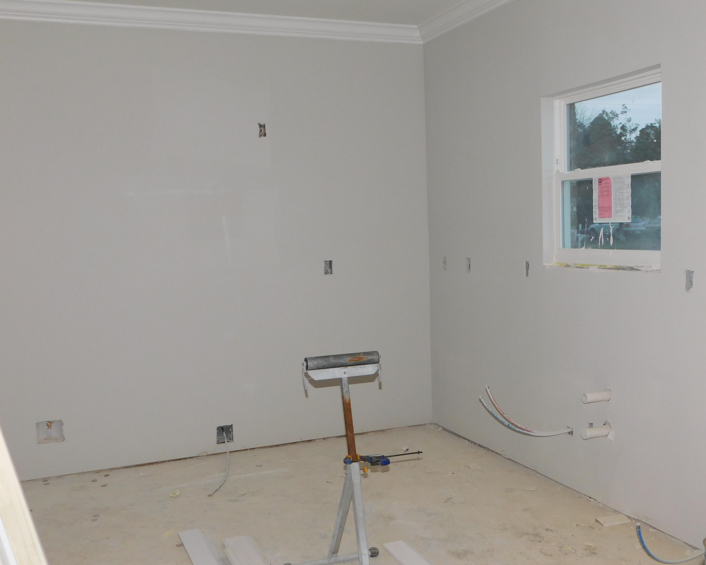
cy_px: 280
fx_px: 794
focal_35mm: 38
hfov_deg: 47.9
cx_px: 381
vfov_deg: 39.2
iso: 200
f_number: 3.5
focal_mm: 6.3
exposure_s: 1/30
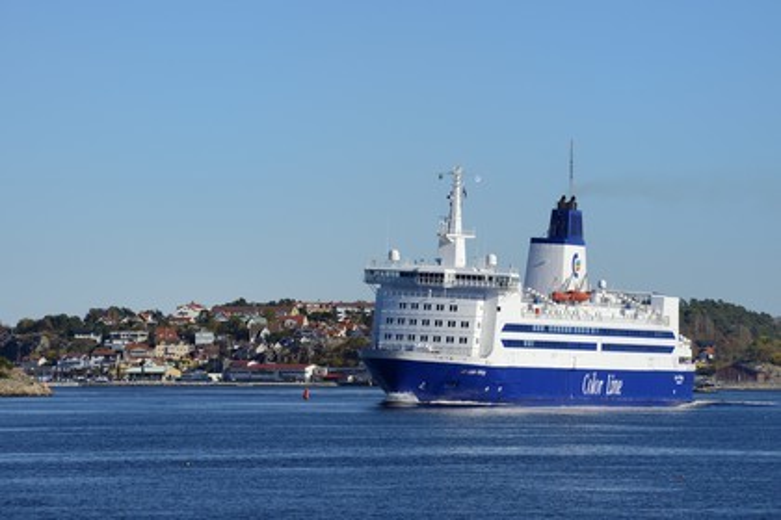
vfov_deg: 6.9
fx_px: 4339
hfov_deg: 10.3
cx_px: 390
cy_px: 260
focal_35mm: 200
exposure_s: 1/500
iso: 200
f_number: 11
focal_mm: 200
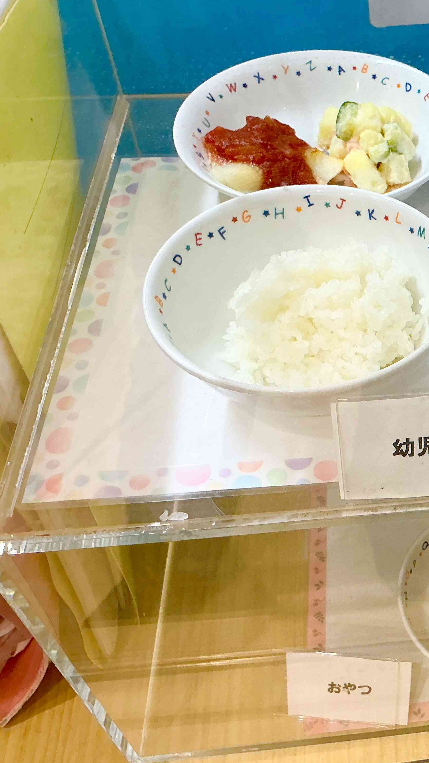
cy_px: 379
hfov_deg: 24.9
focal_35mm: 43
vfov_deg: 47.4
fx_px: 870
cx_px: 518
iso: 50
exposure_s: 1/60
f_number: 1.8
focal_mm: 3
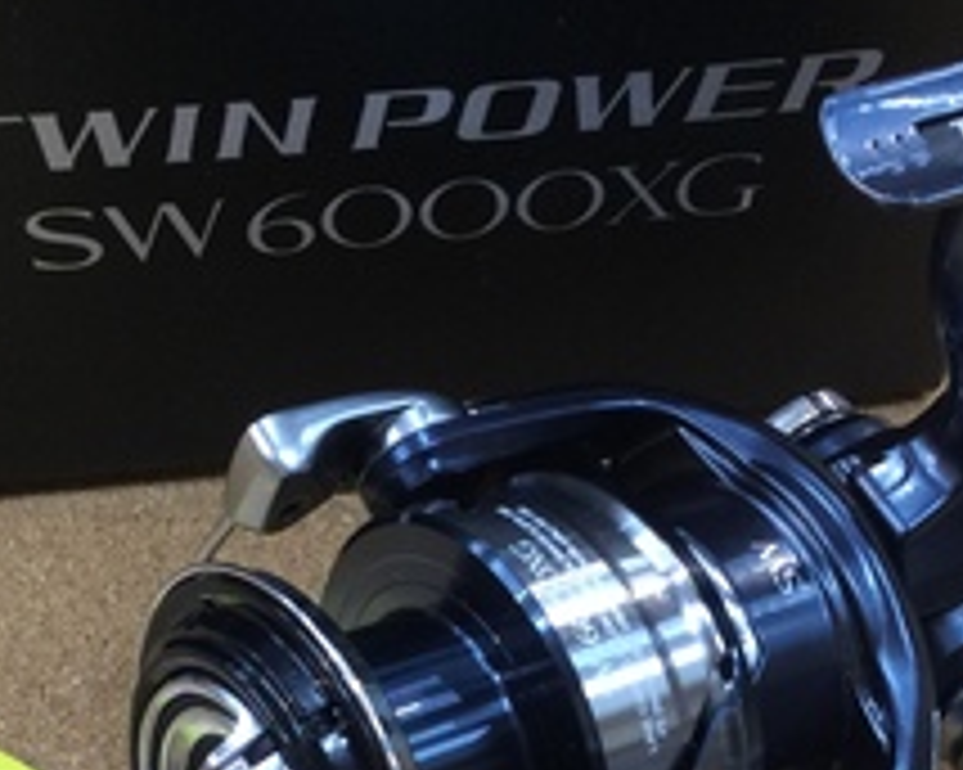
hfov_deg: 22.5
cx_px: 572
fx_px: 2421
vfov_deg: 17.2
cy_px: 928
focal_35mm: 85
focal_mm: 3.3
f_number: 2.4
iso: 50
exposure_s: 1/30
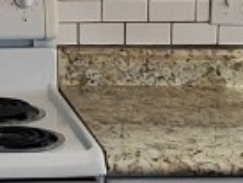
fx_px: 1363
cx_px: -51
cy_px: -48
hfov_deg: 10.0
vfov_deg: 7.6
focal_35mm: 194
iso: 200
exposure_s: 1/60
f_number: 2.4
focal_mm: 4.3
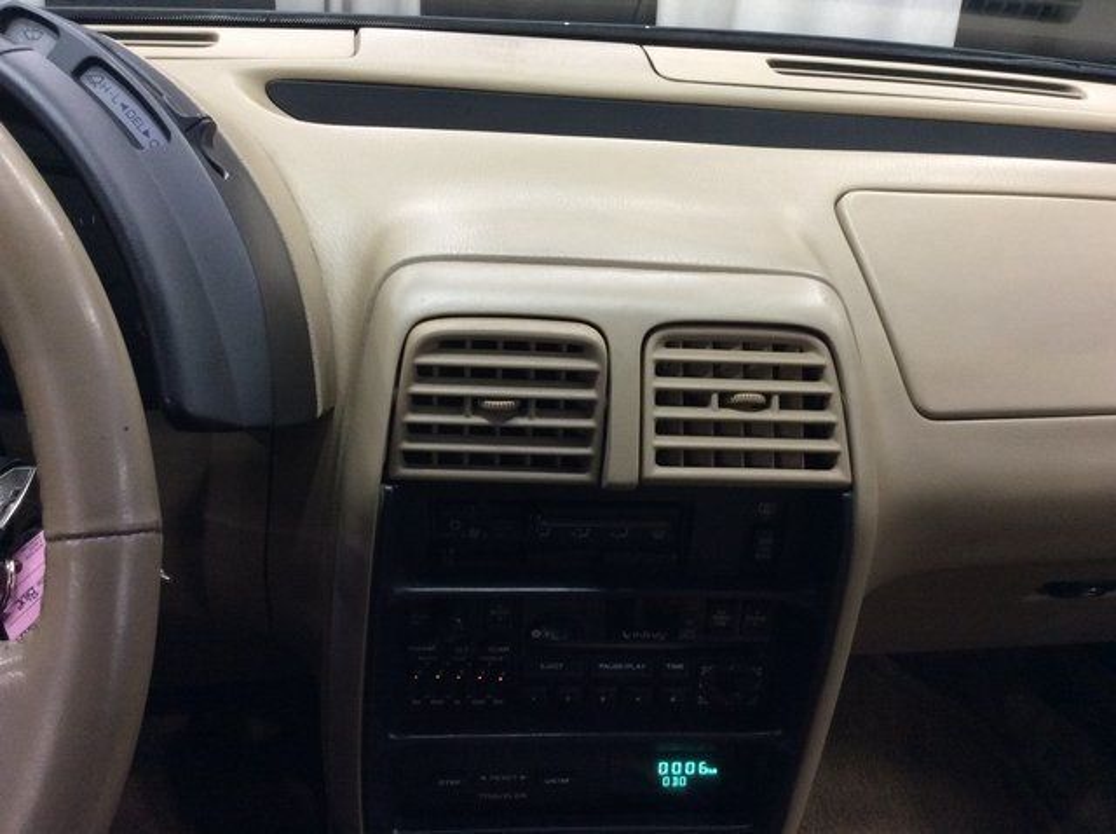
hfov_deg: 56.9
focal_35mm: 32
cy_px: 417
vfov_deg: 44.1
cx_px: 558
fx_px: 1030
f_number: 2.4
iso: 100
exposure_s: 1/24
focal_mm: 3.3
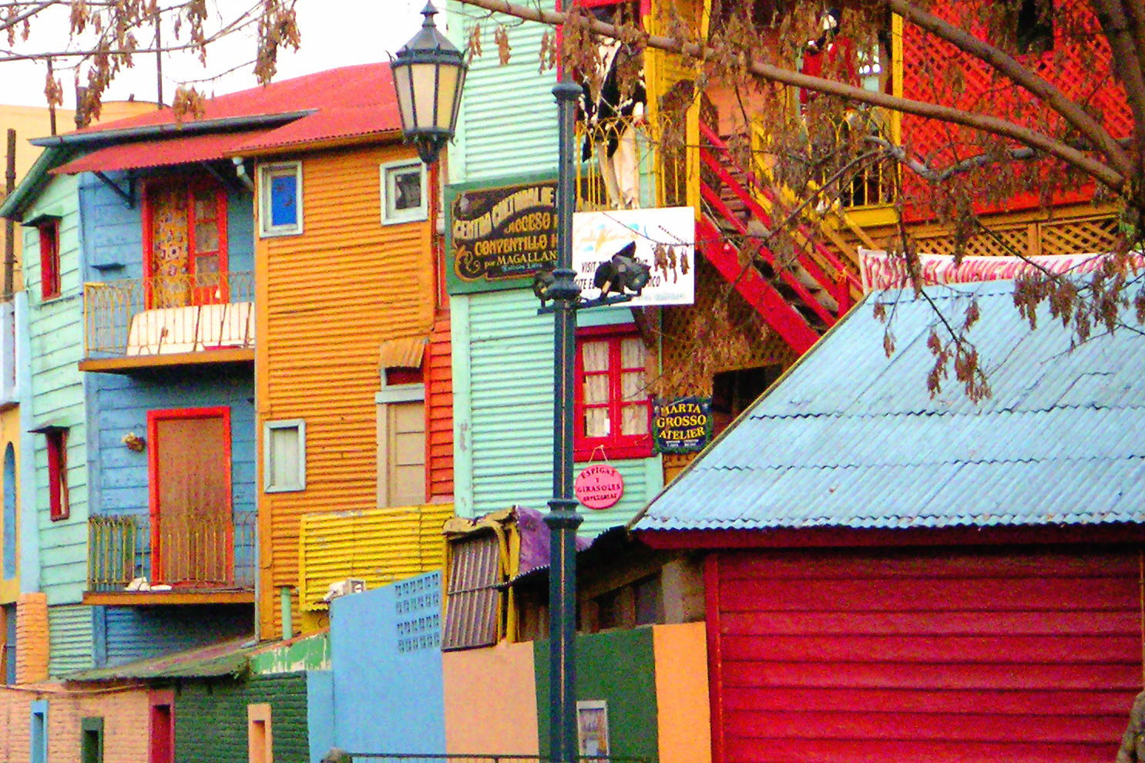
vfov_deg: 11.5
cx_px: 395
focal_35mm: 119
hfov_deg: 17.2
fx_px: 3784
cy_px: 515
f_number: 3.3
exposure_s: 1/180
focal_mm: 12.8
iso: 400
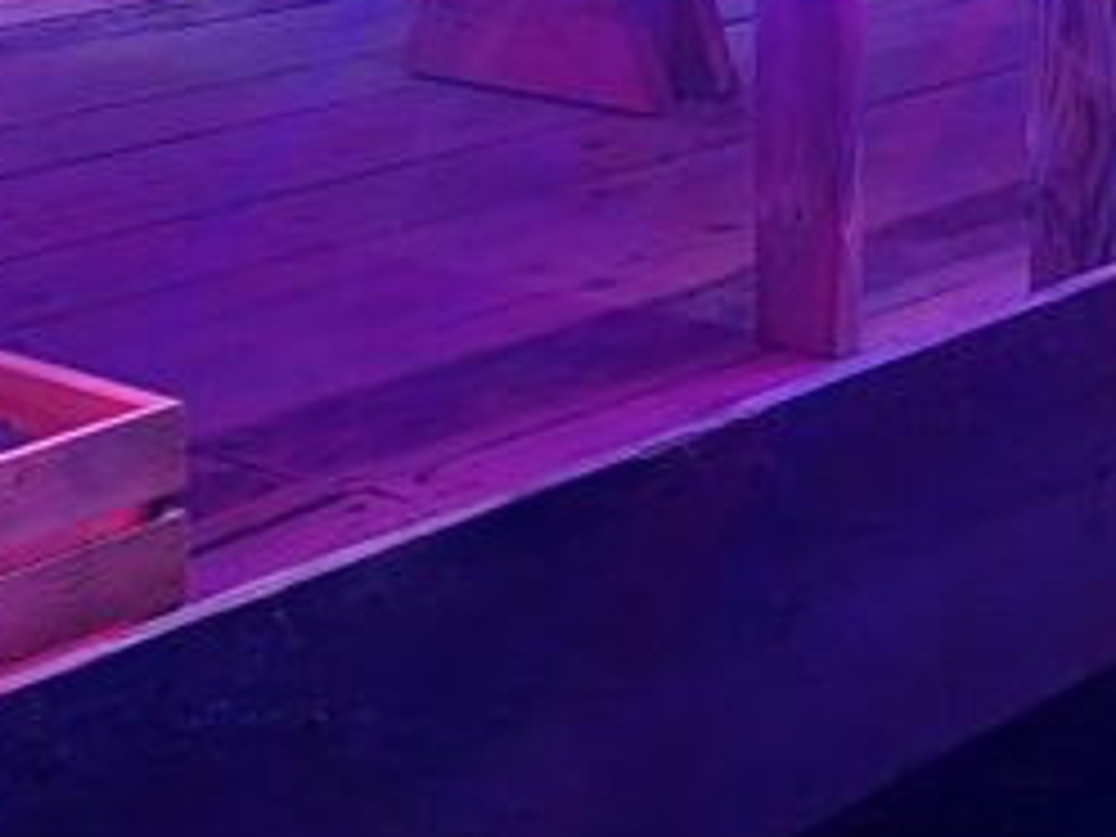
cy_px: -428
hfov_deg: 19.8
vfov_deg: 14.0
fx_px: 3192
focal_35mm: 99
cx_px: 652
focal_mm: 6.7
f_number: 1.8
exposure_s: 1/9.99
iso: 1000
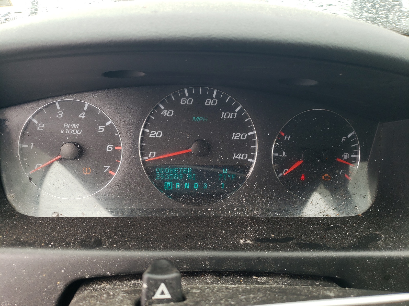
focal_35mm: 26
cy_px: 153
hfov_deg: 67.3
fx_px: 307
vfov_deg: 53.1
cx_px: 204
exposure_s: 1/119
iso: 50
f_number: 1.5
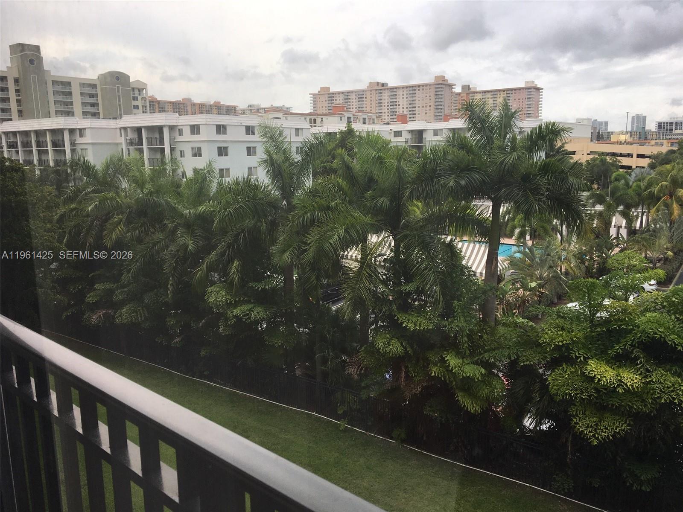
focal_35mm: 29
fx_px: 572
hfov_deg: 61.7
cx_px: 342
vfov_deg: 48.2
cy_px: 256
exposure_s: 1/601
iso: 25
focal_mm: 4.15
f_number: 2.2
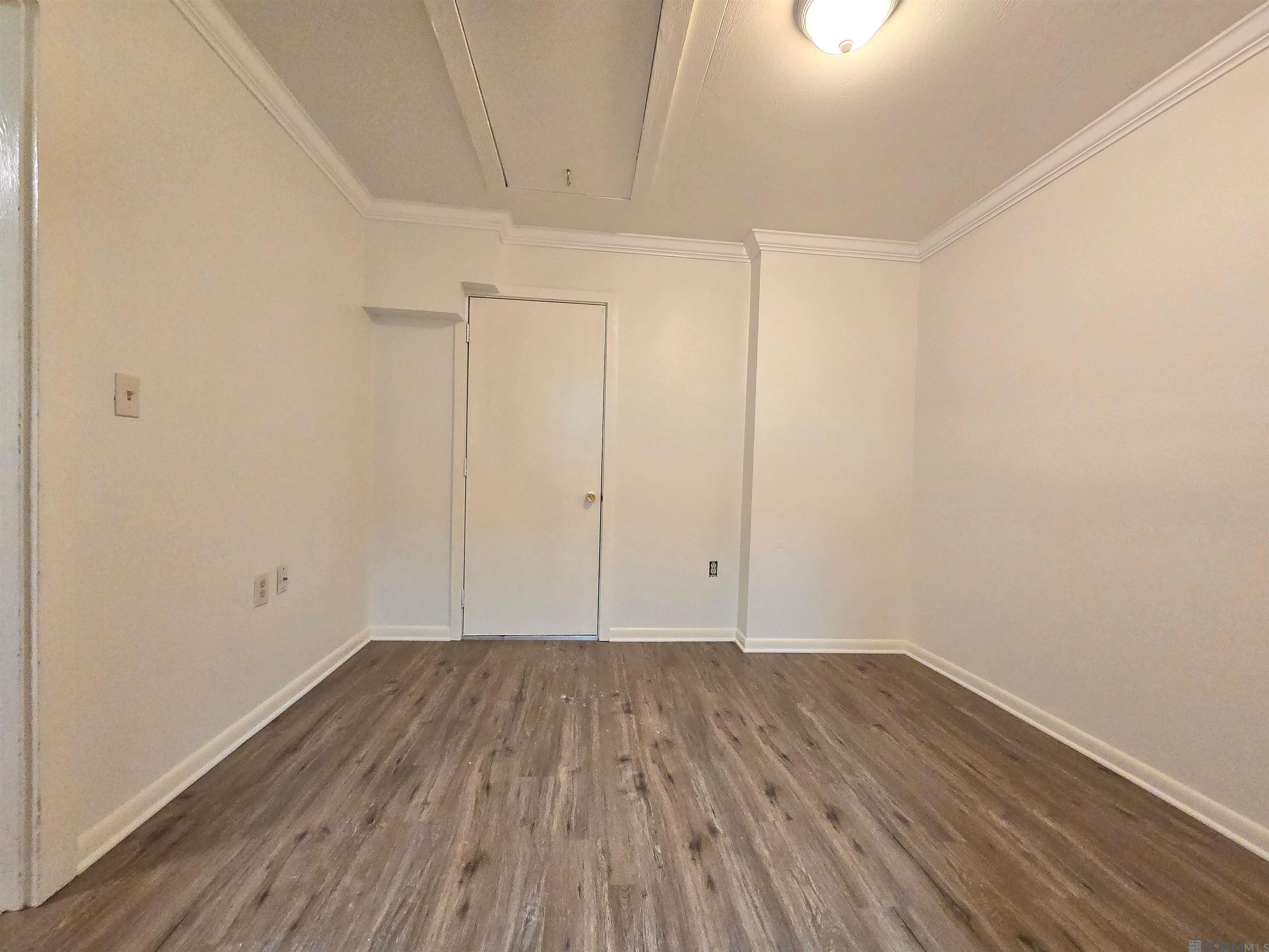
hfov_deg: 106.2
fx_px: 477
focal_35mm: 13
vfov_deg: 89.9
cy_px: 476
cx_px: 634
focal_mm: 2.2
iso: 320
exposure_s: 1/60
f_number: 2.2
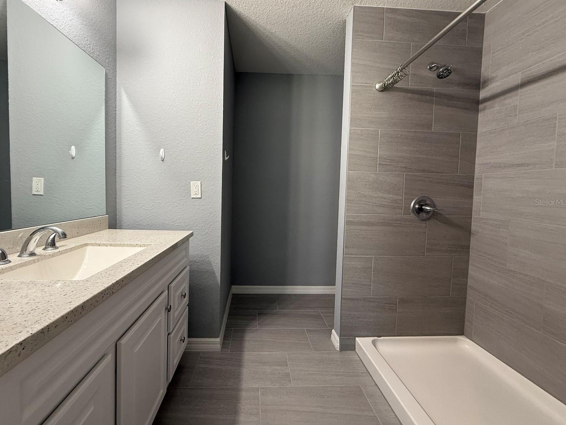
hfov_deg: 98.1
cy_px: 202
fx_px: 245
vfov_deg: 81.7
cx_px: 268
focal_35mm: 15
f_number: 2.2
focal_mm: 2.22
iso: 200
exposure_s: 1/60
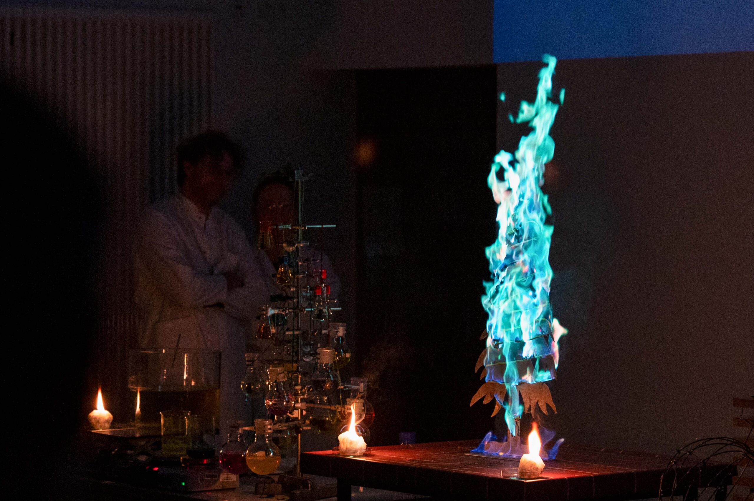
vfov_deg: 16.0
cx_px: 377
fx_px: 1779
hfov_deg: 23.9
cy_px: 250
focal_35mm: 85
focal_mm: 85
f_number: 3.5
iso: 2500
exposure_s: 1/160
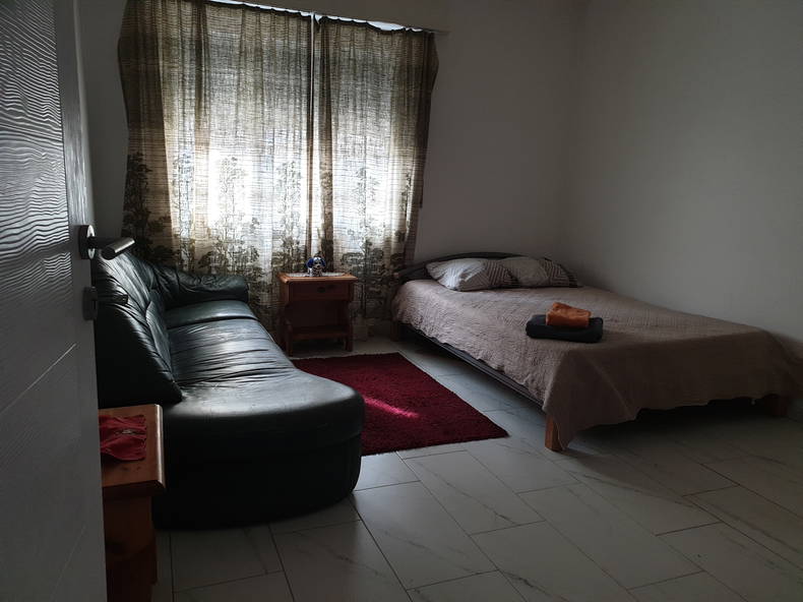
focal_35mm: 26
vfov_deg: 53.0
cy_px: 301
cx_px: 402
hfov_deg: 67.3
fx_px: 603
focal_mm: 4.3
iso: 250
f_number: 2.4
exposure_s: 1/32
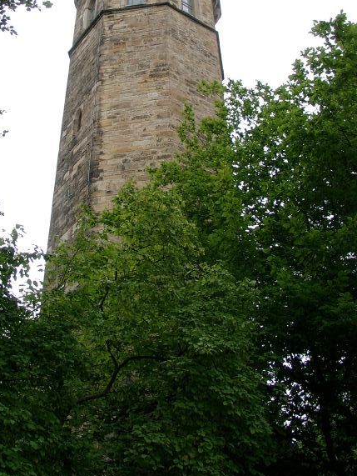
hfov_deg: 29.7
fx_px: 673
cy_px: 153
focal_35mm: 49
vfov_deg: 38.4
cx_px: 154
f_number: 4
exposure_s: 1/246
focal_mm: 7.39
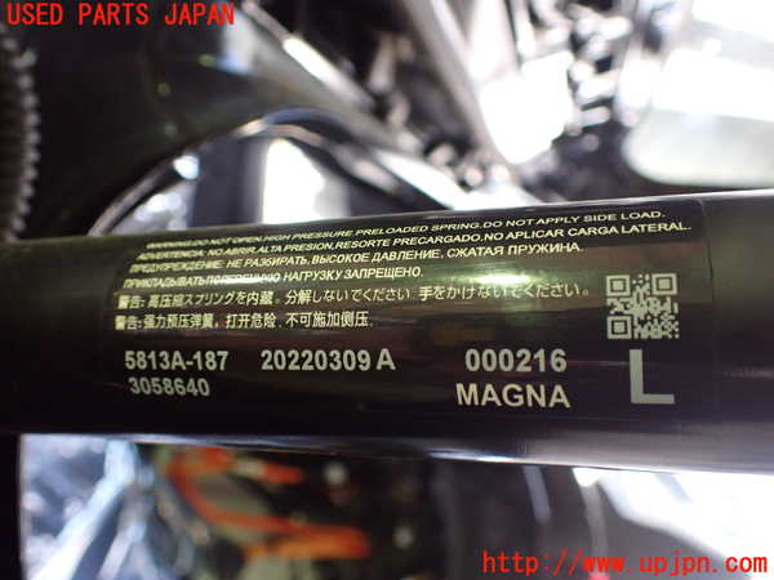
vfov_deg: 46.8
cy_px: 290
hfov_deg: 60.0
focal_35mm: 30
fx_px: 671
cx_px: 387
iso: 800
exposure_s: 1/60
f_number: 2.3
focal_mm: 5.4
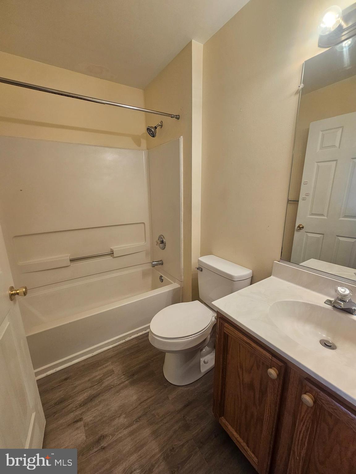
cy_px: 237
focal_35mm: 13
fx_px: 178
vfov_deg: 106.2
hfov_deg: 89.9
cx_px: 178
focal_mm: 2.2
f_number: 2.2
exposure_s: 1/60
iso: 100
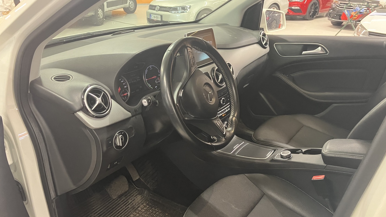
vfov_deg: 37.4
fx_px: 317
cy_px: 141
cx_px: 195
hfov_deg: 62.6
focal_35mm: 31
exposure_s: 1/40
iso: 320
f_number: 1.8
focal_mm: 3.99
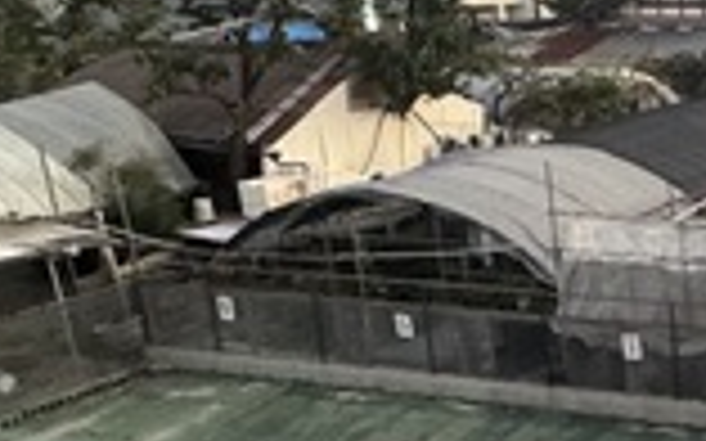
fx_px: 1019
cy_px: 234
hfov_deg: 30.7
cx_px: 899
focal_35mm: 53
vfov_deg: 24.4
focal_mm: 2.22
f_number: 2.2
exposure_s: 1/60
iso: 1000
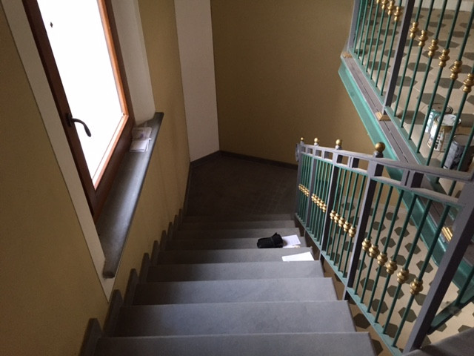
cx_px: 237
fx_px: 397
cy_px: 178
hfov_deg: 61.7
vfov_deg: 48.2
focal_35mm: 29
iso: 160
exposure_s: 1/30
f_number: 2.2
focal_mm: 4.15
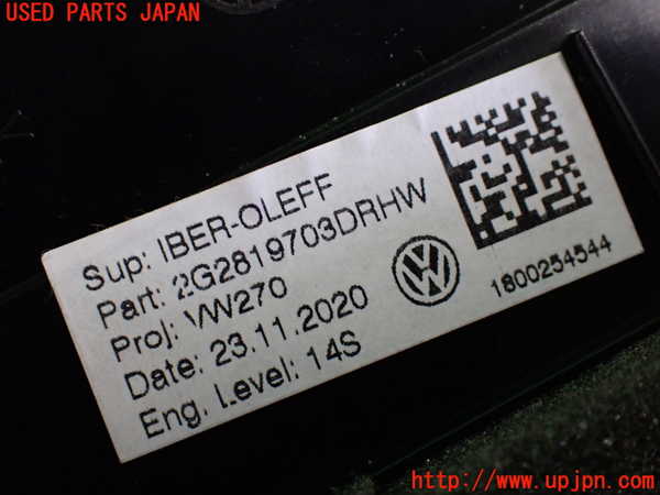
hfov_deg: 38.2
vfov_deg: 29.1
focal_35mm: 50
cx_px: 330
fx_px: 953
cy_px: 248
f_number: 3.2
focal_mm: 9.01
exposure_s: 1/60
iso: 800
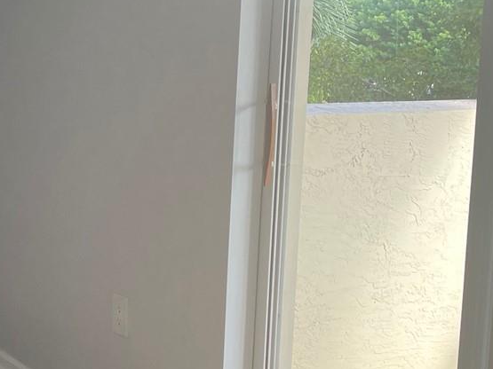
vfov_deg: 19.4
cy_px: 69
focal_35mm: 75
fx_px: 1068
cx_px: -163
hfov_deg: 22.9
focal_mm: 4.2
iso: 64
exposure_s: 1/120
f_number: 1.6
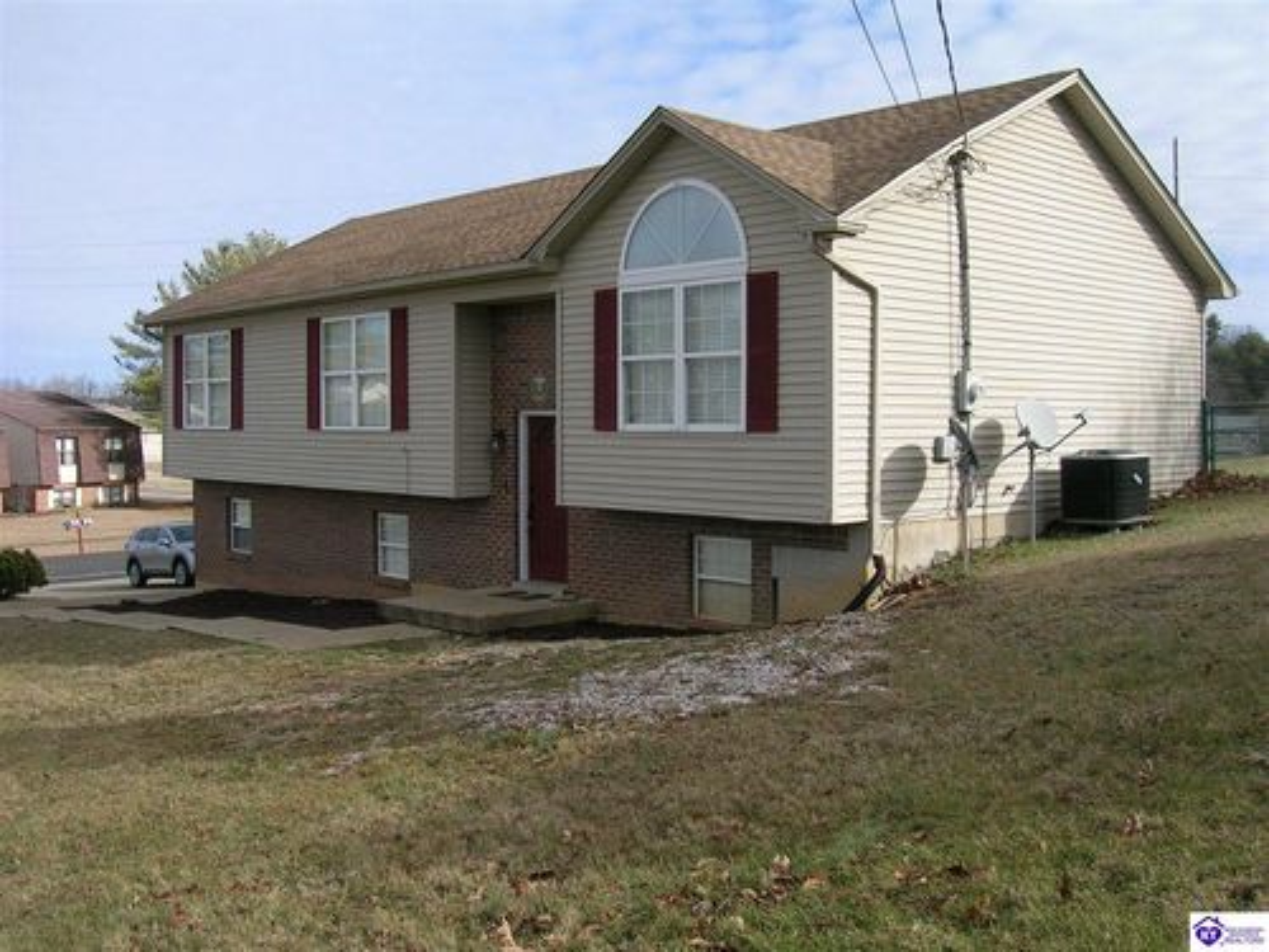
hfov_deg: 51.4
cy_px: 476
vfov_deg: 39.7
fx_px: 1320
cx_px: 634
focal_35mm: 36
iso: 50
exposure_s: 1/402
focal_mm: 5.5
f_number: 4.8
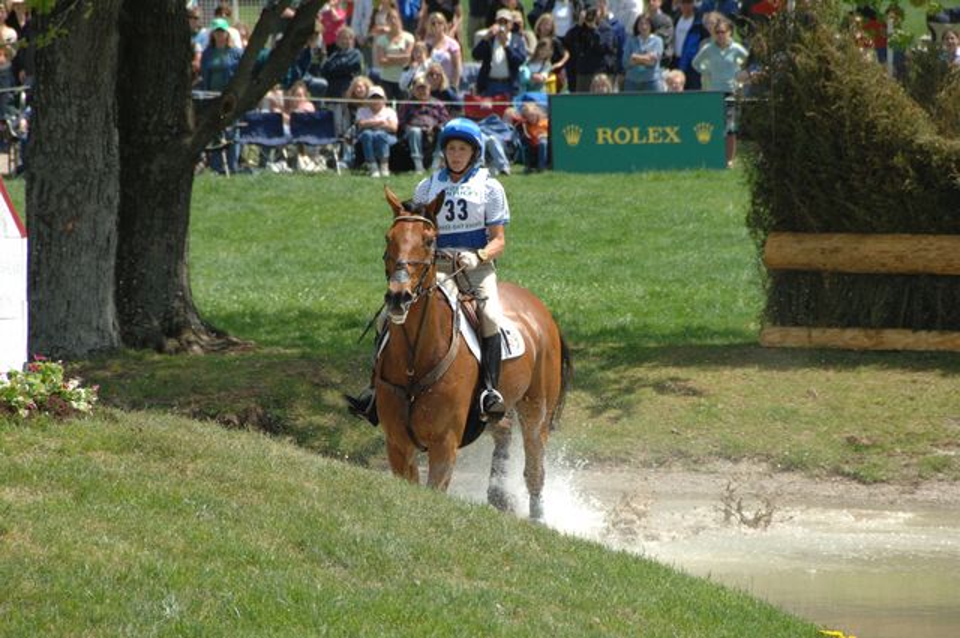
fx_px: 7990
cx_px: 480
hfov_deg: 6.9
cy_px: 319
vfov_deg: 4.6
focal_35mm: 300
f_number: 8.5
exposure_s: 1/500
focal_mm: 200
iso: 500
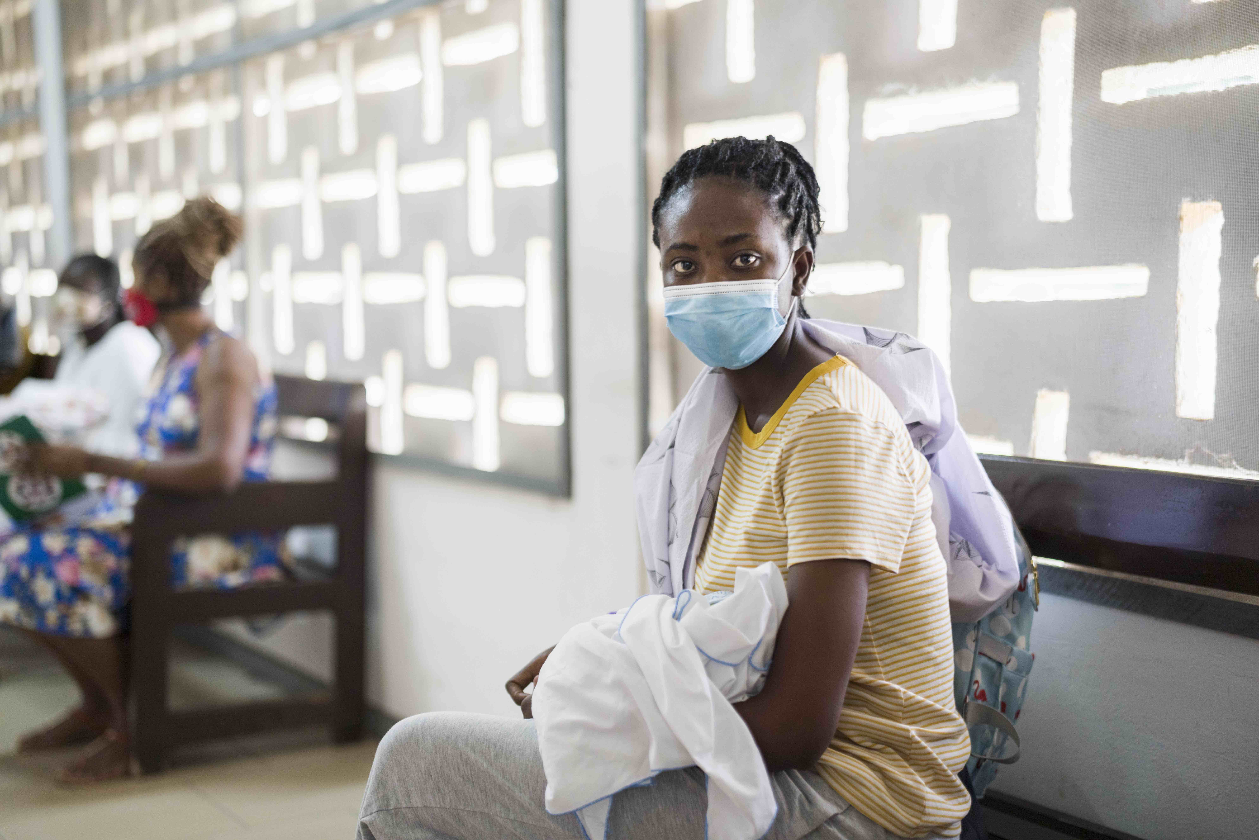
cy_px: 420
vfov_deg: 27.0
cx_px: 630
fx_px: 1749
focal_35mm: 50
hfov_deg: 39.6
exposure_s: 1/200
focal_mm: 50
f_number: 1.4
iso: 400
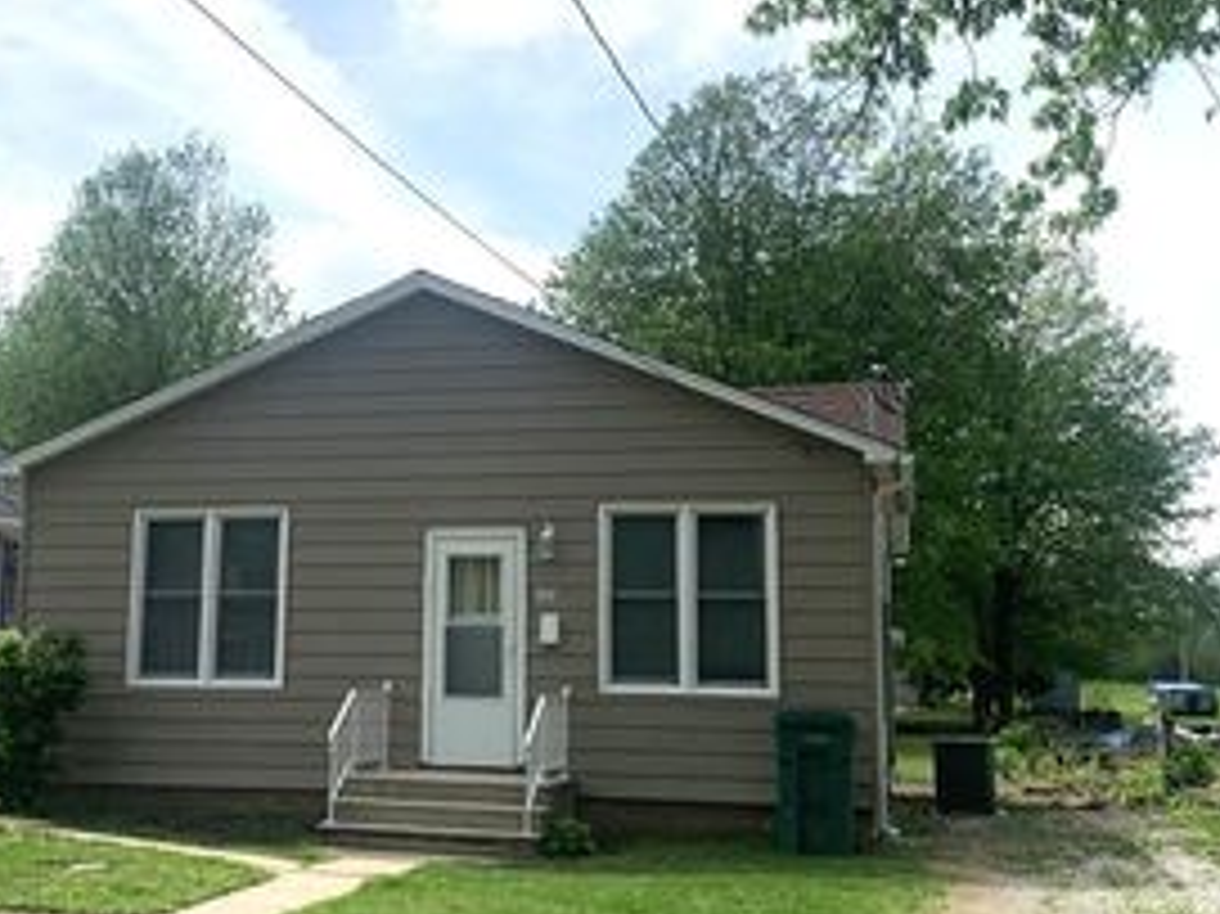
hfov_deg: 39.5
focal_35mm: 48
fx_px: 1691
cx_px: 491
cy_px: 403
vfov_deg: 30.2
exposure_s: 1/4673
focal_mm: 4.25
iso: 25
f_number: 1.8
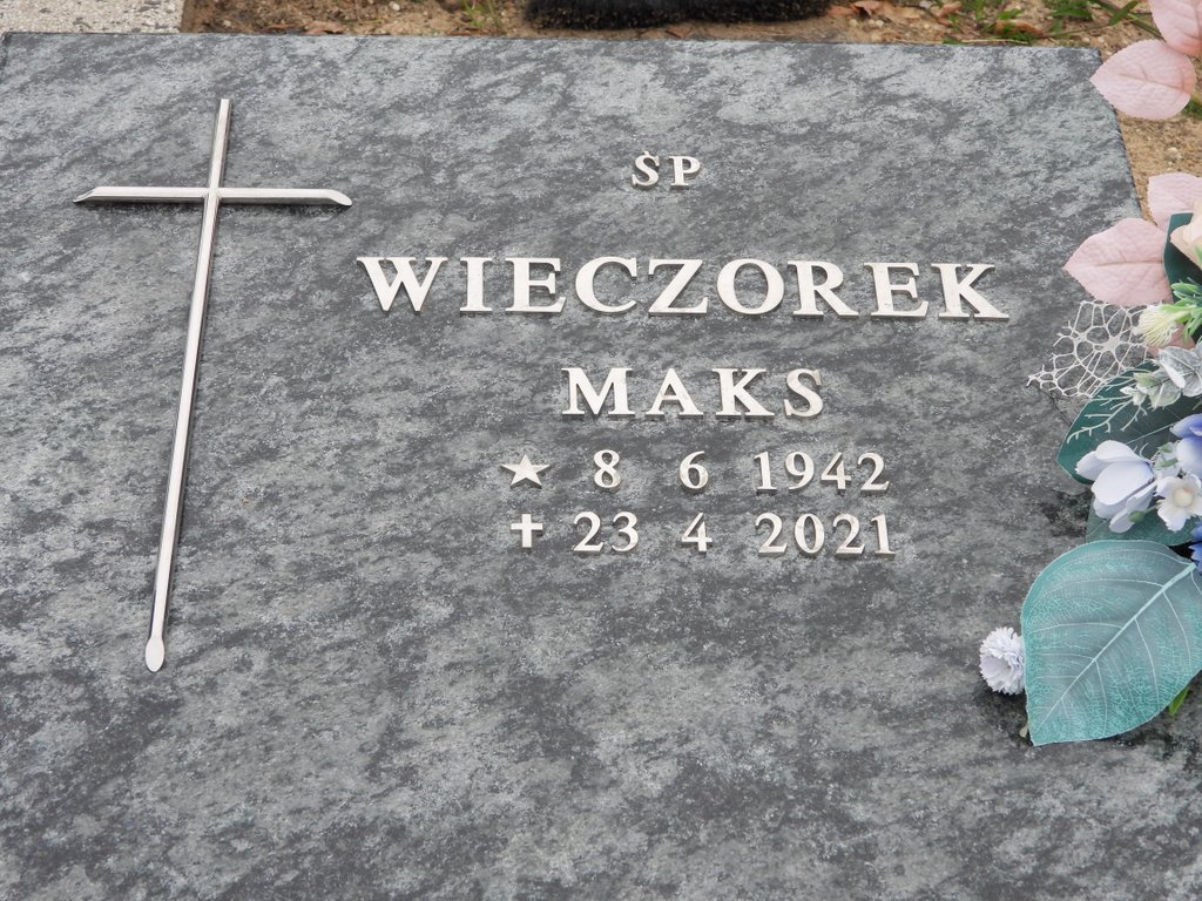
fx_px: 2778
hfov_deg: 24.4
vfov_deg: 18.4
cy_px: 450
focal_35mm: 80
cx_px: 601
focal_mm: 14.4
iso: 100
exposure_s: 1/250
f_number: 3.5
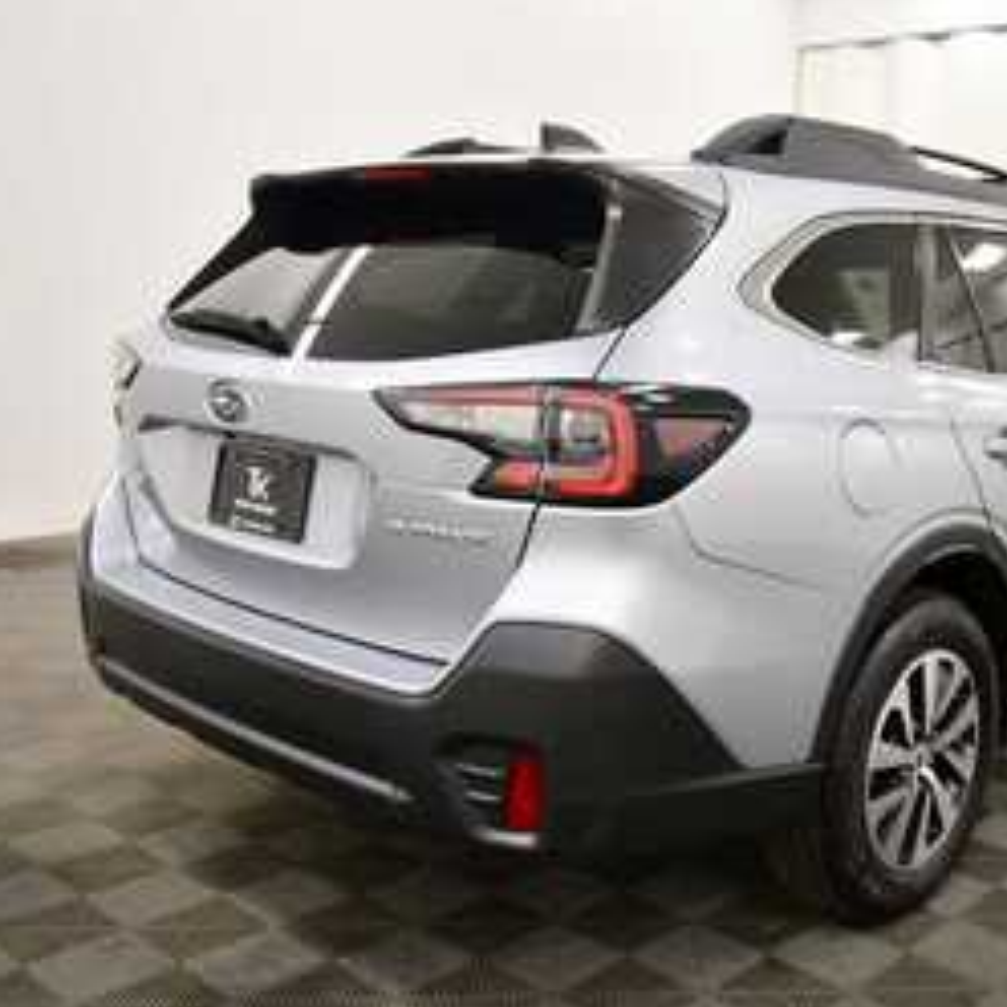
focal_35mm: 37
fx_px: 1218
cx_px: 723
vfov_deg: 44.9
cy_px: 526
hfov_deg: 43.8
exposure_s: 1/125
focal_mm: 18
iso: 1000
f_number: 5.6
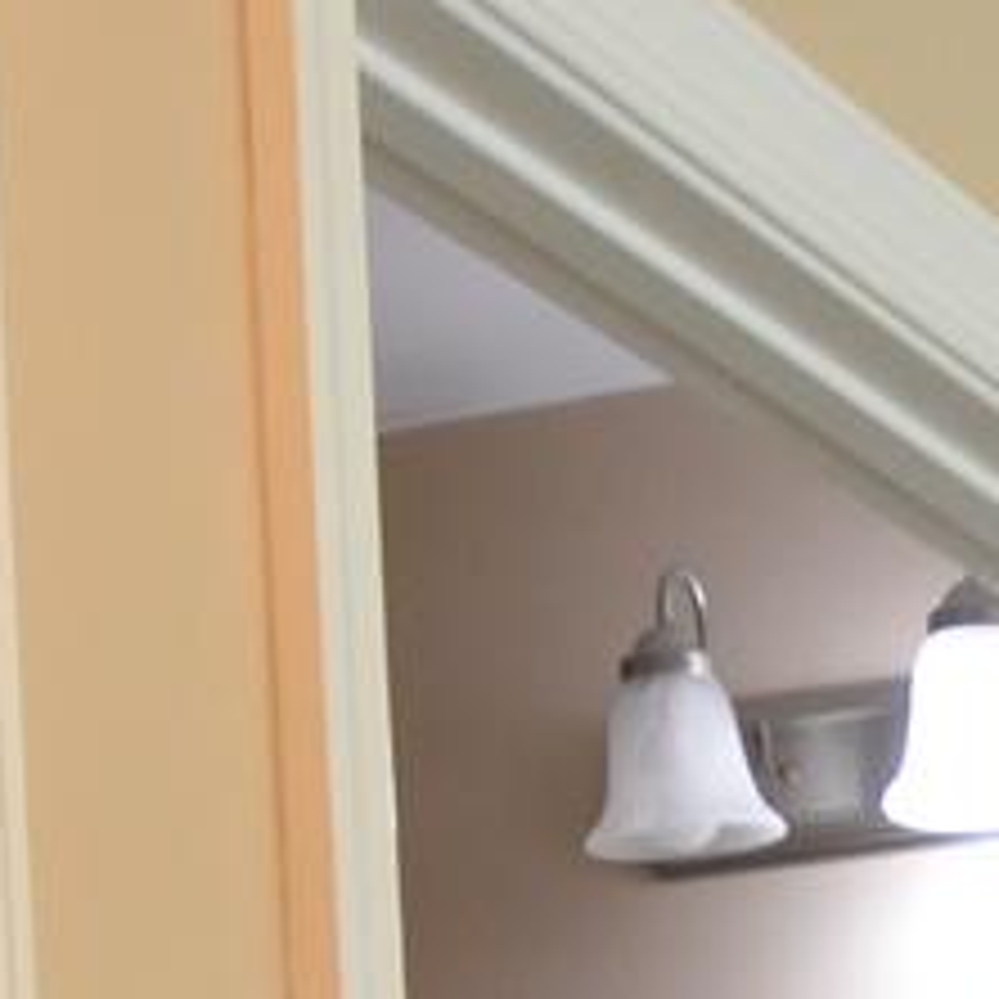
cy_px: 2151
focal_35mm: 129
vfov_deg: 11.8
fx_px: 4209
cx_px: 1179
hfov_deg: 13.2
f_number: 4
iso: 800
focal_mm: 11
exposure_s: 1/60
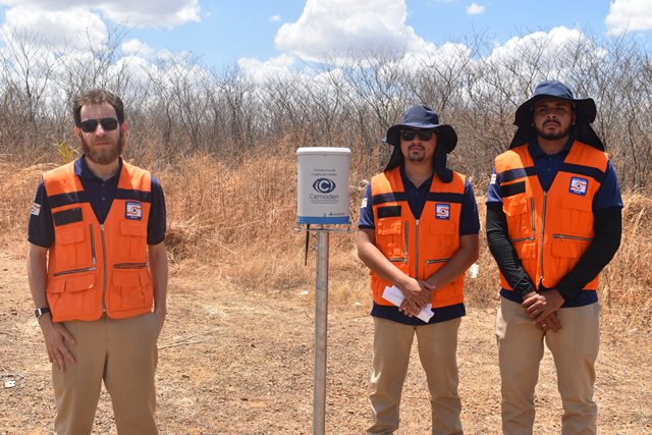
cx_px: 326
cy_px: 218
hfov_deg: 46.4
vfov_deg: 31.9
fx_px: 761
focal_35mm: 42
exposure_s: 1/400
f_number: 10
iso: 200
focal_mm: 28
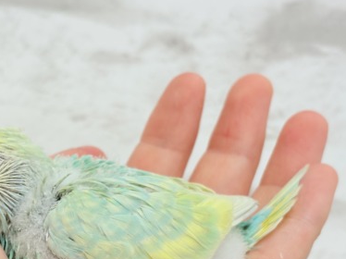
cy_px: 204
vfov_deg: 16.5
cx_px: 99
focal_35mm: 89
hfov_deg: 21.9
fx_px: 889
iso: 64
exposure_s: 1/100
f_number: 1.6
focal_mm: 5.96
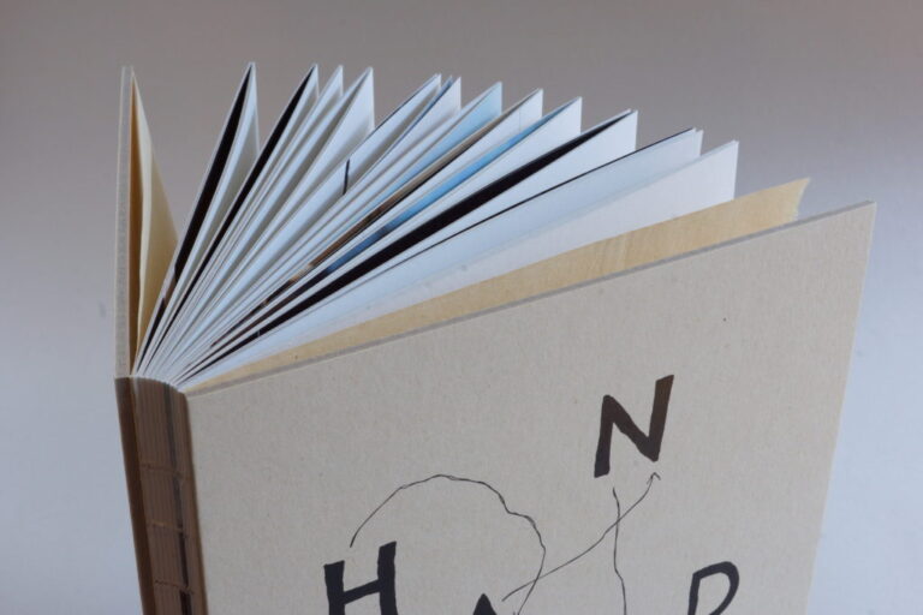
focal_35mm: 52
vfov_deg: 25.8
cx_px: 462
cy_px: 308
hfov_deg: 37.9
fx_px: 1346
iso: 200
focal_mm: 35
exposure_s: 1/8
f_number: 22
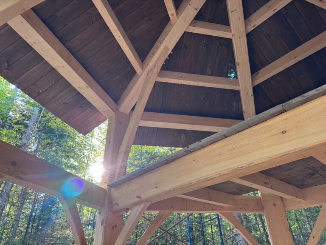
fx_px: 226
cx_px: 163
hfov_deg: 71.6
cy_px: 122
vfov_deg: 56.8
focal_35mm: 24
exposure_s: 1/107
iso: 200
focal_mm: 6.76
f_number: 1.78
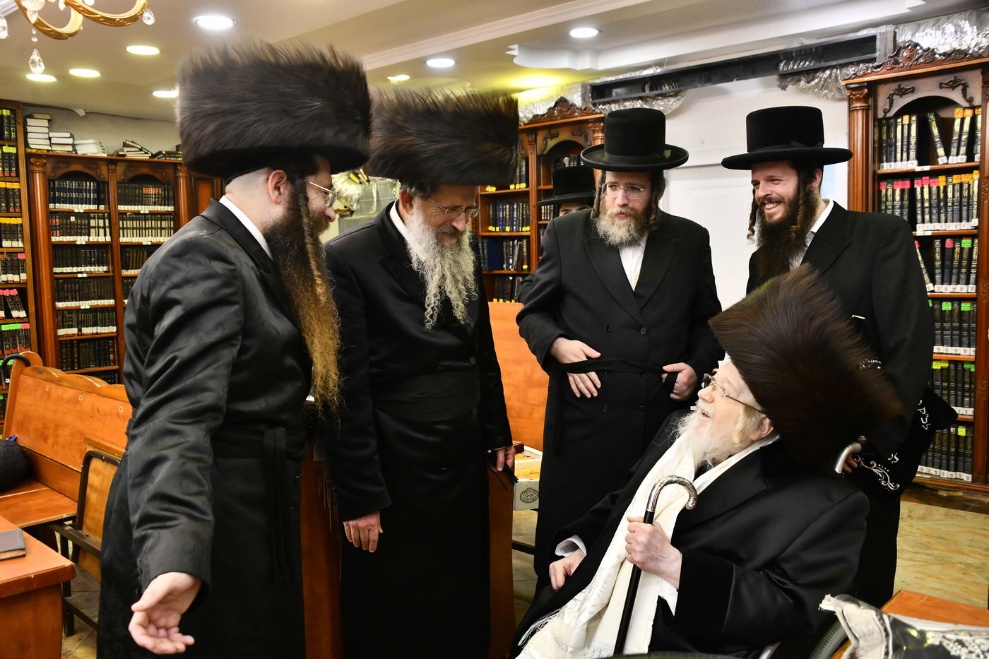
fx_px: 879
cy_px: 330
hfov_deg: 58.7
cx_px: 494
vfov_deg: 41.1
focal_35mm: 32
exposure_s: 1/125
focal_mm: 32
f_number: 5.6
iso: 1600
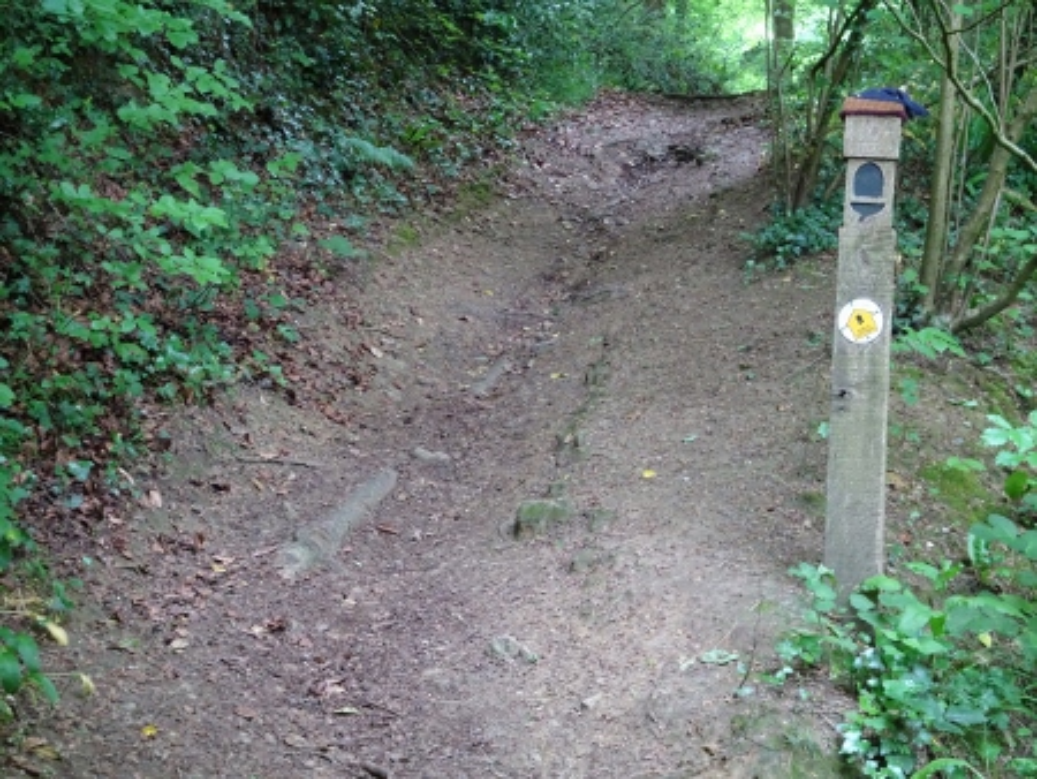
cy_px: 390
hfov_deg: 28.5
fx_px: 2038
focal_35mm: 68
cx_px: 518
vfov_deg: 21.6
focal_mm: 11.66
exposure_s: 1/25
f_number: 4.5
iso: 800
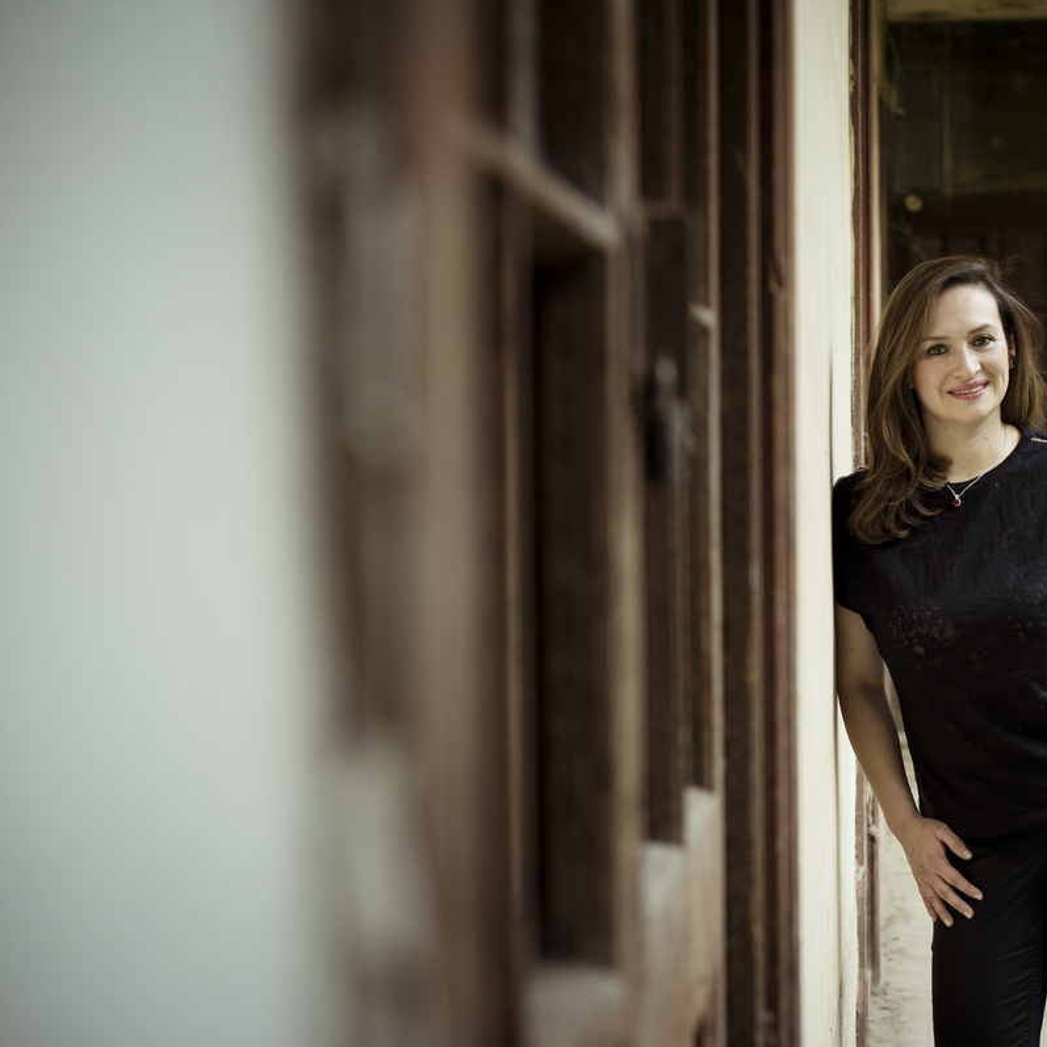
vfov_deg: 26.9
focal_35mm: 64
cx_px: 766
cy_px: 522
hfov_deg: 26.6
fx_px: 2190
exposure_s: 1/1600
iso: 500
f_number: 3.2
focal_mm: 50
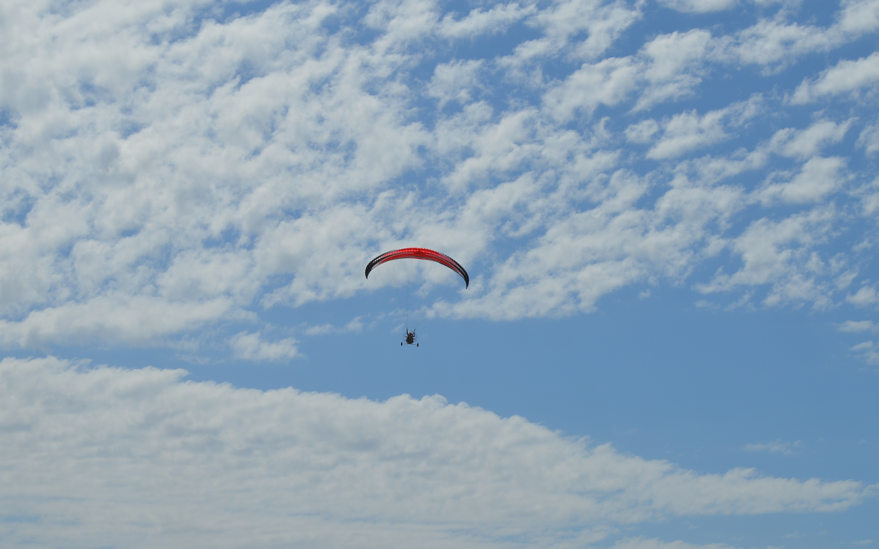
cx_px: 394
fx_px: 2314
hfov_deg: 21.5
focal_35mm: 97
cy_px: 320
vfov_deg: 13.5
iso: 100
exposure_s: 1/500
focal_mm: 55
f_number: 11
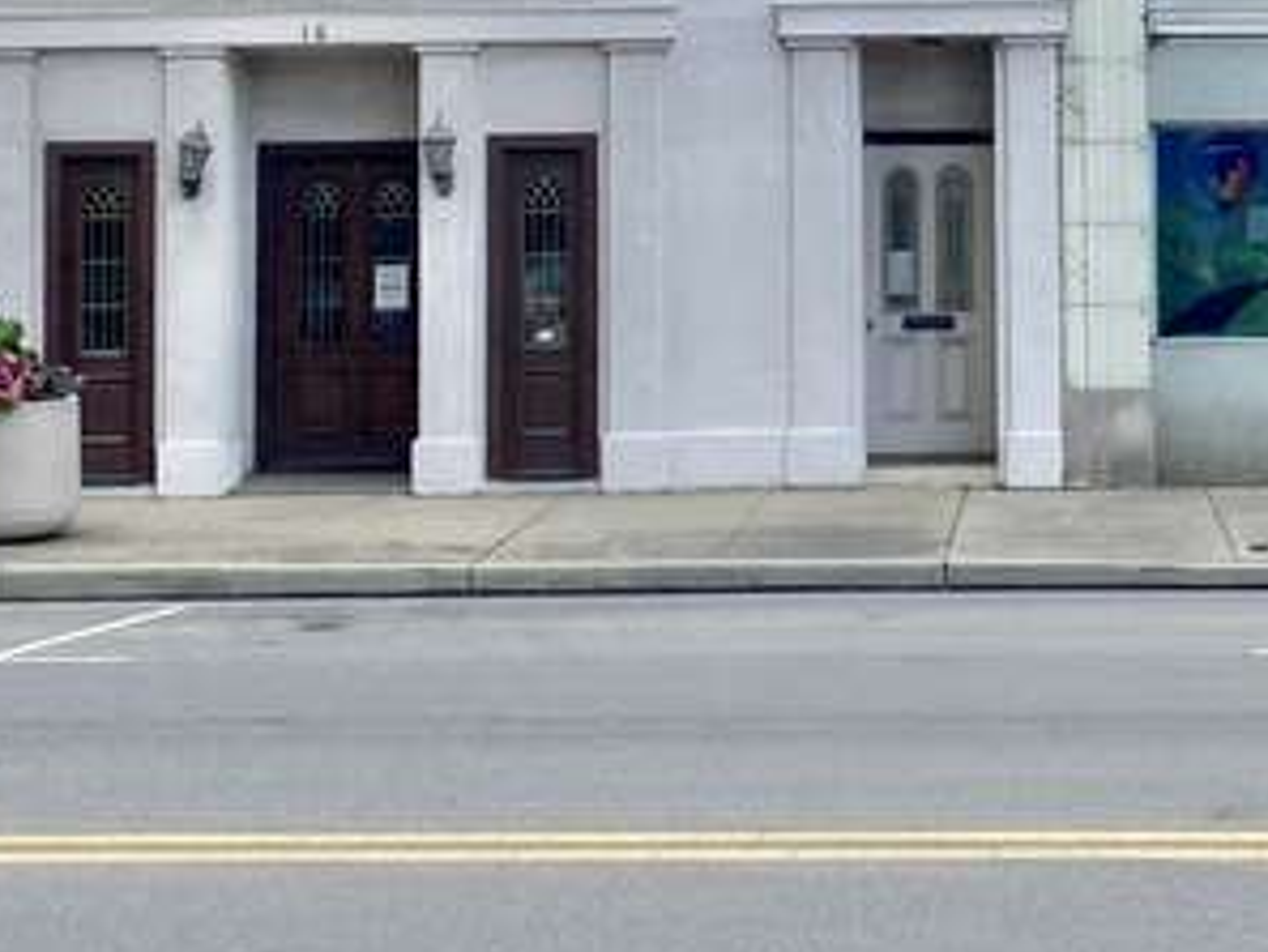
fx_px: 2565
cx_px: 901
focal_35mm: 70
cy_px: -68
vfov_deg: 20.2
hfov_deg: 27.5
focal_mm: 4.25
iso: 32
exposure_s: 1/2688
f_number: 1.8
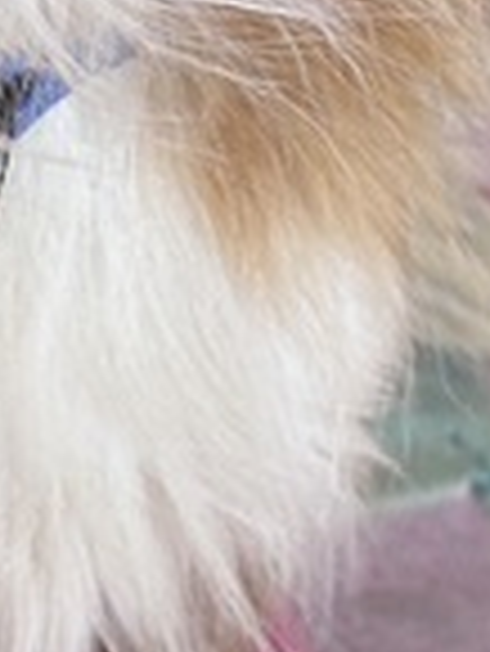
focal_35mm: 198
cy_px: -121
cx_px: -58
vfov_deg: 9.8
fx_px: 3732
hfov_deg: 7.5
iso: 80
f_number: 1.78
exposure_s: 1/121
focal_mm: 6.86
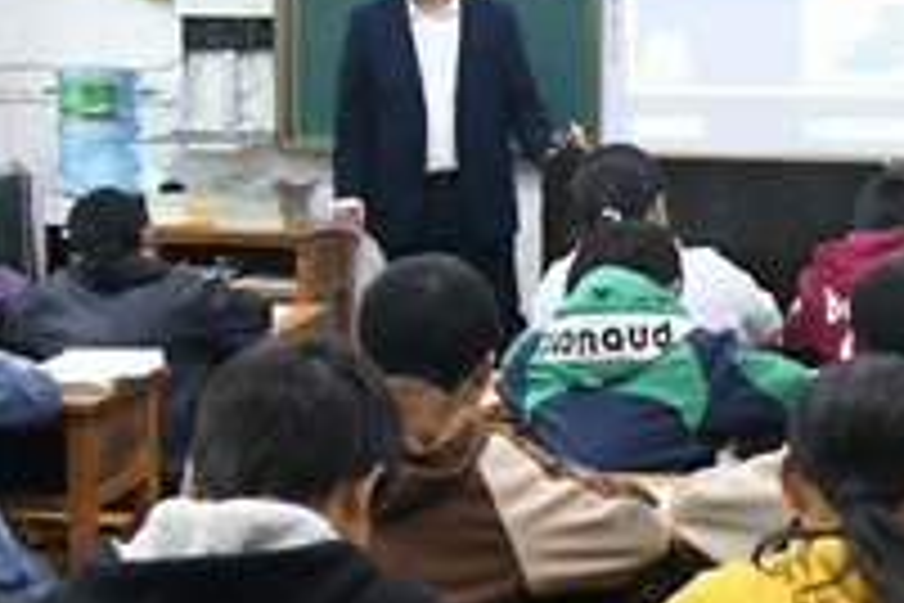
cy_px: 317
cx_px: 855
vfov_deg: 15.9
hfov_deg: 22.9
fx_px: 2159
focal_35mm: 86
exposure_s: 1/1000
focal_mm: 18
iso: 18000
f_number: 3.5
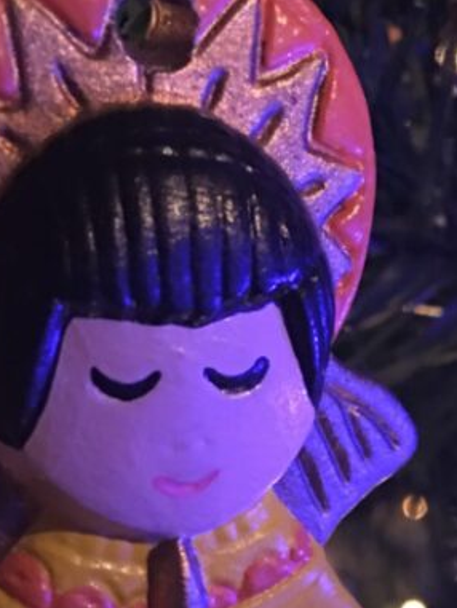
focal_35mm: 78
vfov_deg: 23.9
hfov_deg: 18.9
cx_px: 288
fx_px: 1372
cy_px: 611
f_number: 2.2
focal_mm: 4.15
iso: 80
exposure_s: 1/4
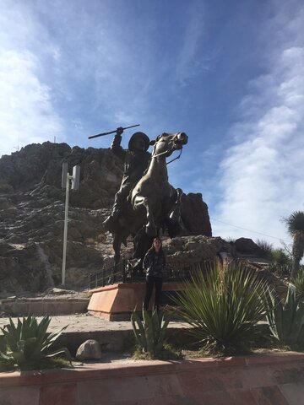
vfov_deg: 61.7
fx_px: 340
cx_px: 152
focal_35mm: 29
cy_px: 202
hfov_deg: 48.2
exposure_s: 1/2639
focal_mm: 4.15
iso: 32
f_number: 2.2
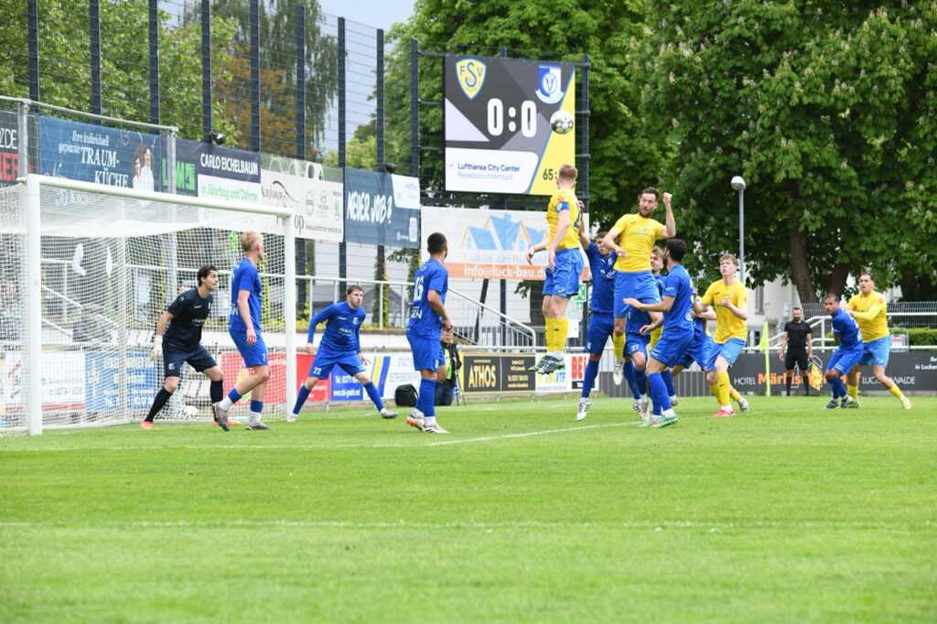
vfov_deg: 10.2
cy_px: 312
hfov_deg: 15.2
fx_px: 3512
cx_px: 468
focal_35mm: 135
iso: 1250
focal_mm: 135
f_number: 6.3
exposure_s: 1/1600
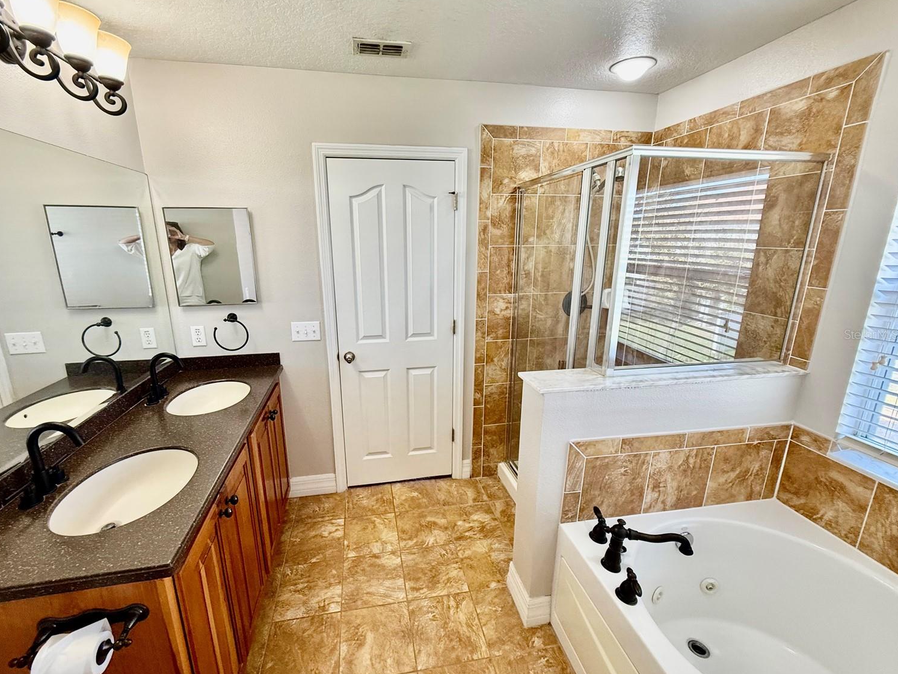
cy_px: 334
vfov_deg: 81.8
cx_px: 420
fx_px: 389
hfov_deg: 98.0
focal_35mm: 15
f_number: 2.2
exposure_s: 1/120
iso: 160
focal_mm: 2.22
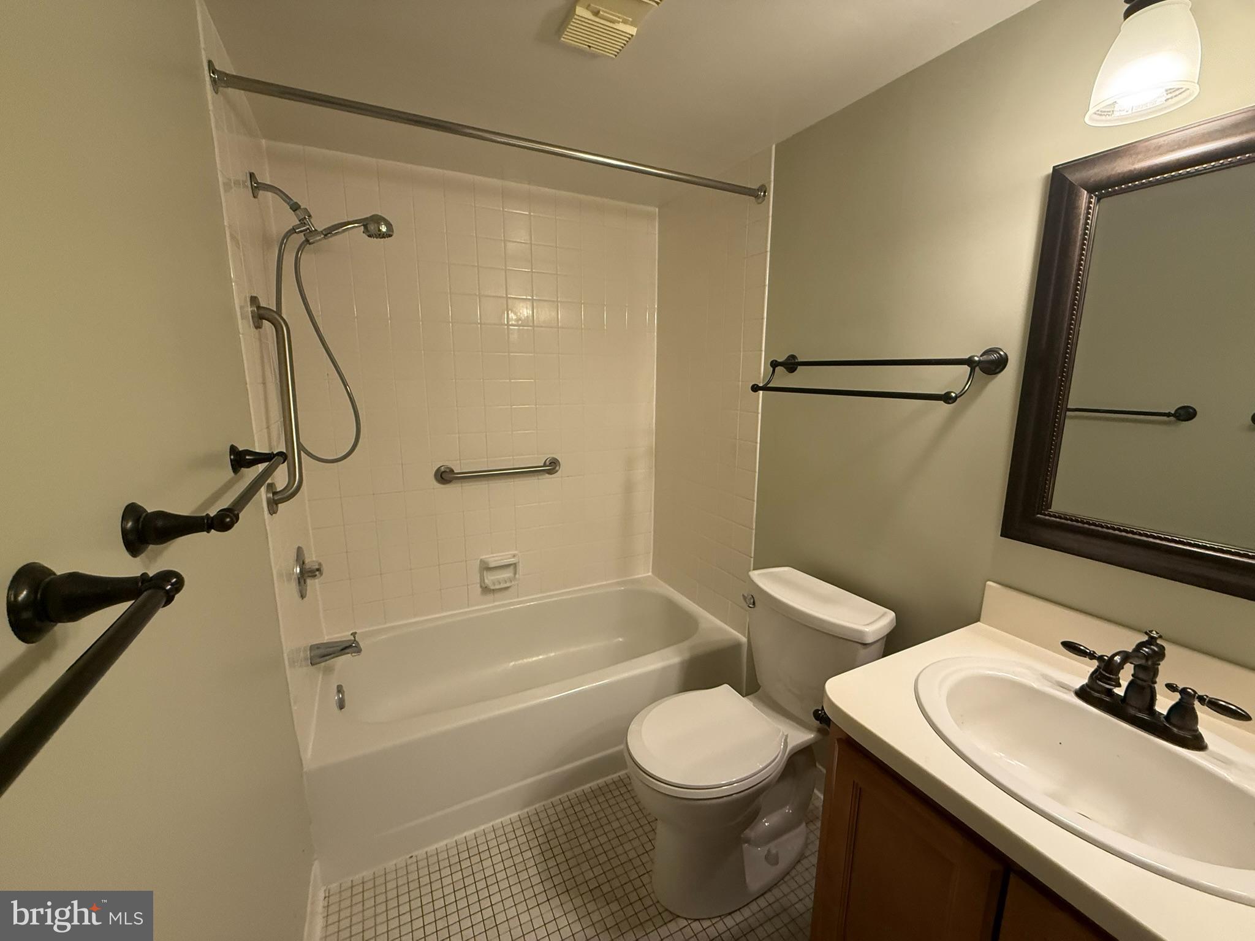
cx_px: 628
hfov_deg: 102.1
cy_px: 470
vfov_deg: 85.7
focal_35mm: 14
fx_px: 508
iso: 320
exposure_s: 1/120
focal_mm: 2.22
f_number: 2.2
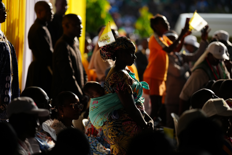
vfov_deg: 10.2
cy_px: 78
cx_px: 116
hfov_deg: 15.2
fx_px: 870
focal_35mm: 135
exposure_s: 1/8000
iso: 800
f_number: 1.8
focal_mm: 135
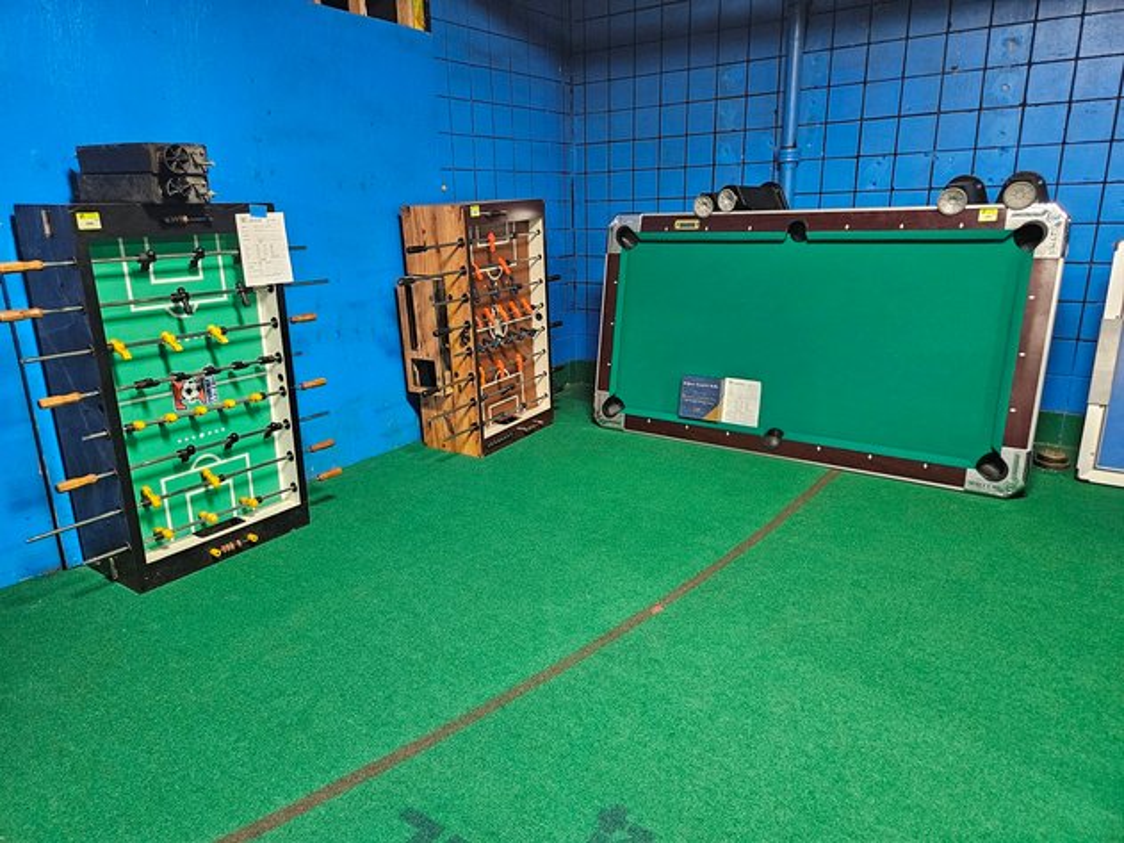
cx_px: 562
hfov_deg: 73.9
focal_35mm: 23
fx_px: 747
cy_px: 422
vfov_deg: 58.9
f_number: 1.8
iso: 800
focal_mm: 5.4
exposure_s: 1/60
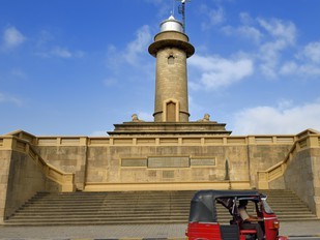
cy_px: 120
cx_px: 193
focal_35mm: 34
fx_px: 314
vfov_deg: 41.8
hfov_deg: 53.5
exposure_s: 1/500
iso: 200
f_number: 9
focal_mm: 26
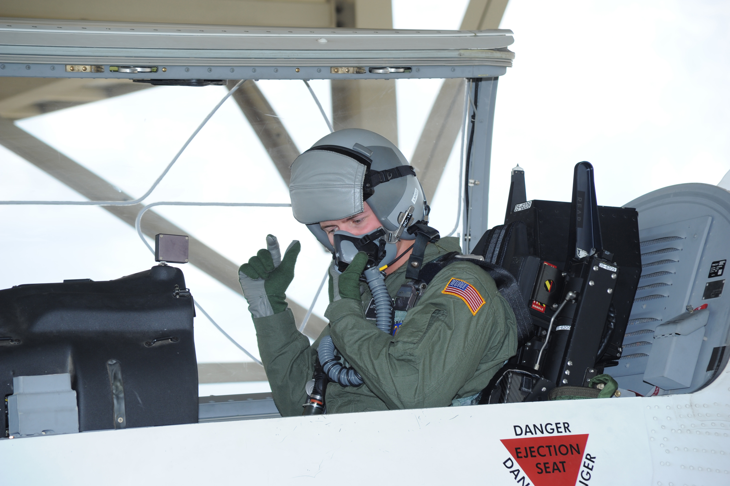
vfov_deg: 9.1
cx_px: 365
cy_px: 243
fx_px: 3040
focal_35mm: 150
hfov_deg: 13.7
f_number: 10
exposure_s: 1/250
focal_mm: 150
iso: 320
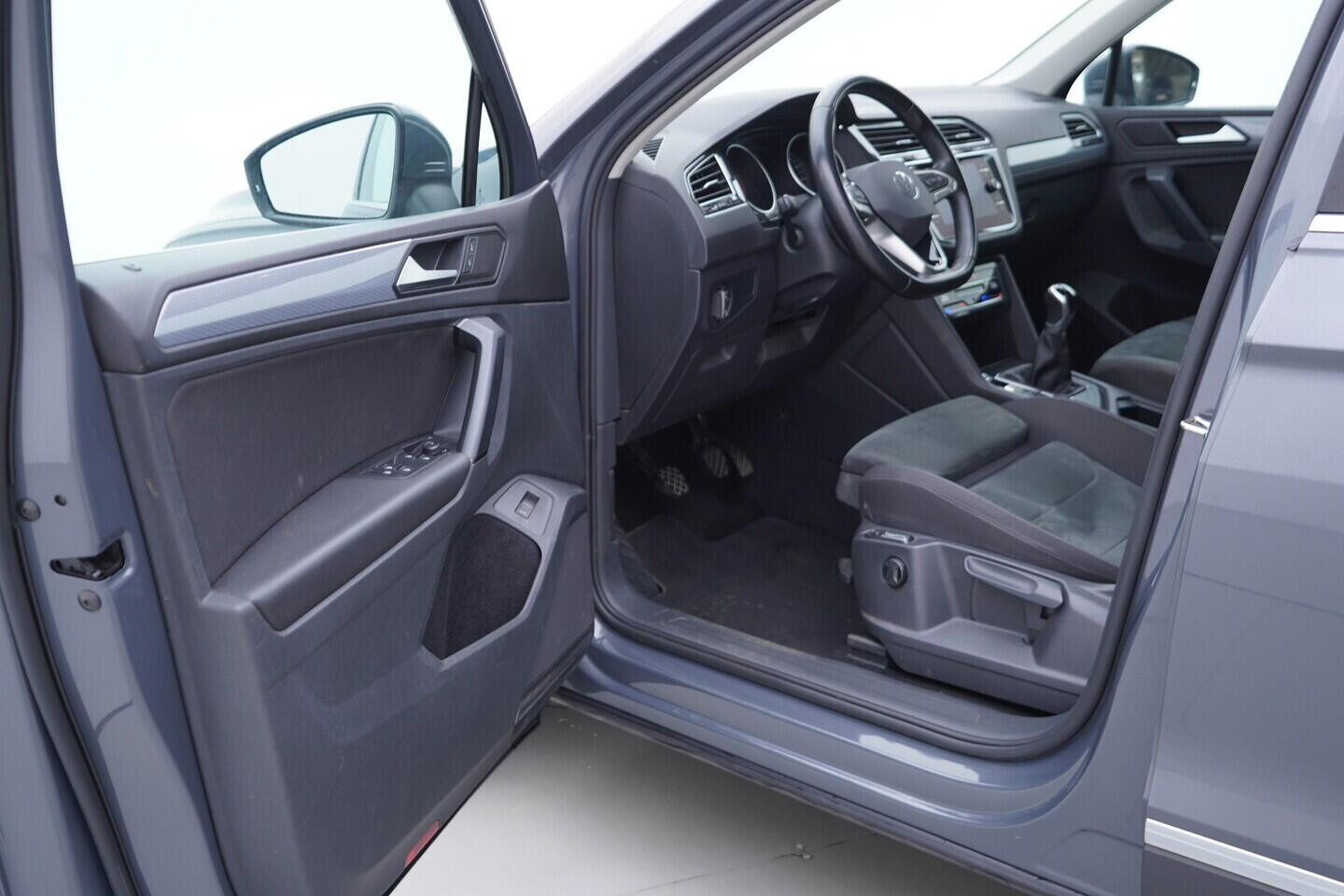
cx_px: 672
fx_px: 1344
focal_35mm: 36
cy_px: 448
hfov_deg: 53.1
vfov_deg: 36.9
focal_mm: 24
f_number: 2.8
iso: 160
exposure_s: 1/40
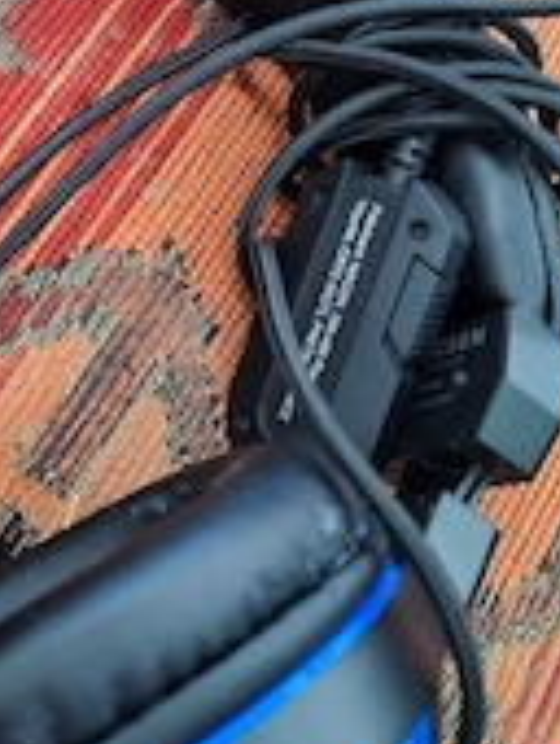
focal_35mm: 54
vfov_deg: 34.7
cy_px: 179
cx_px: 18
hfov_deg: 25.9
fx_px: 1162
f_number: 1.8
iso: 1000
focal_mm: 5.54
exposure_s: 1/20
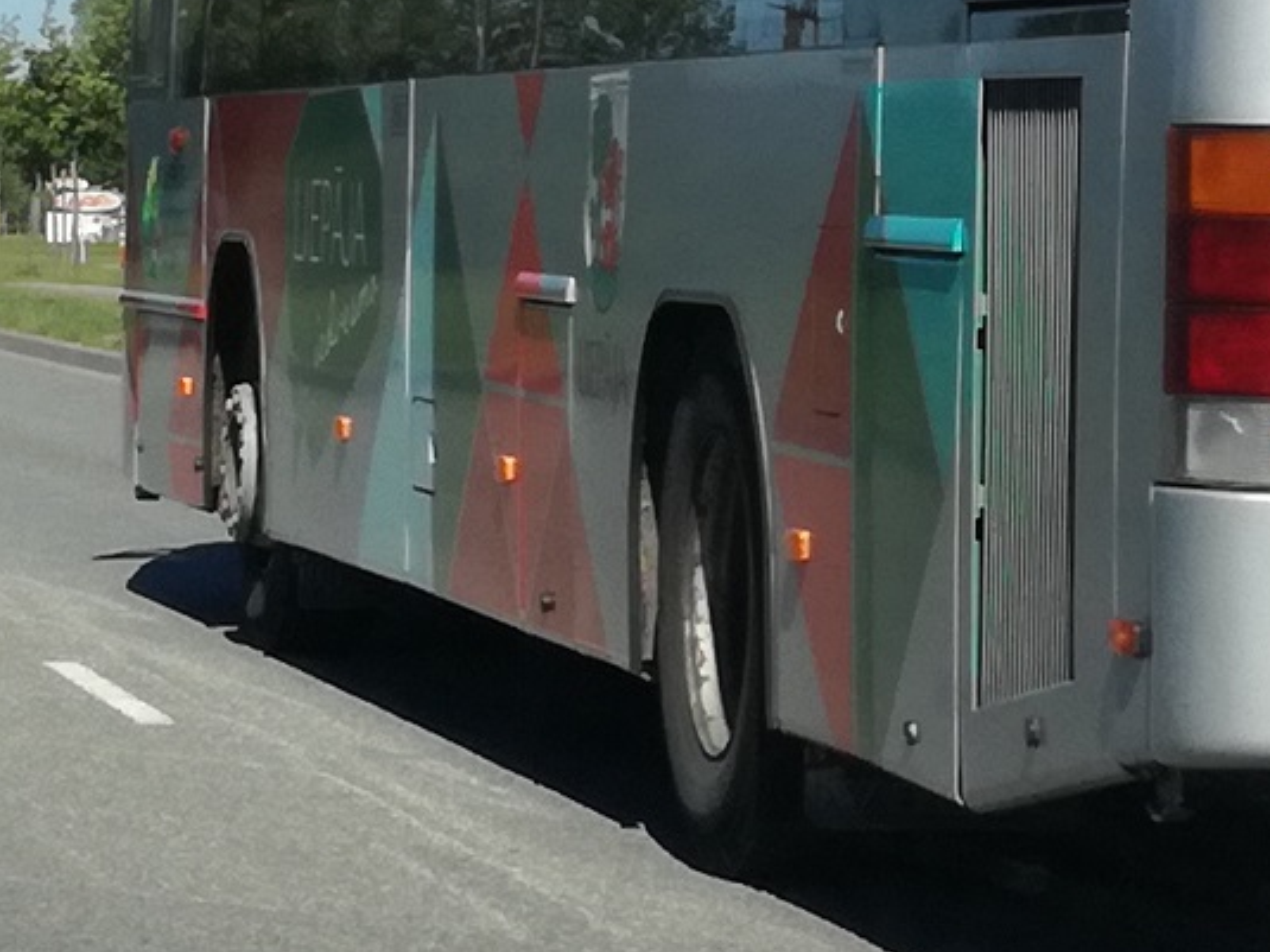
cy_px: 27
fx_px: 5429
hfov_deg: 13.0
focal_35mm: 148
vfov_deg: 10.0
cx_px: 1493
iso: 50
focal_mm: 3.79
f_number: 2
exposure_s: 1/1054
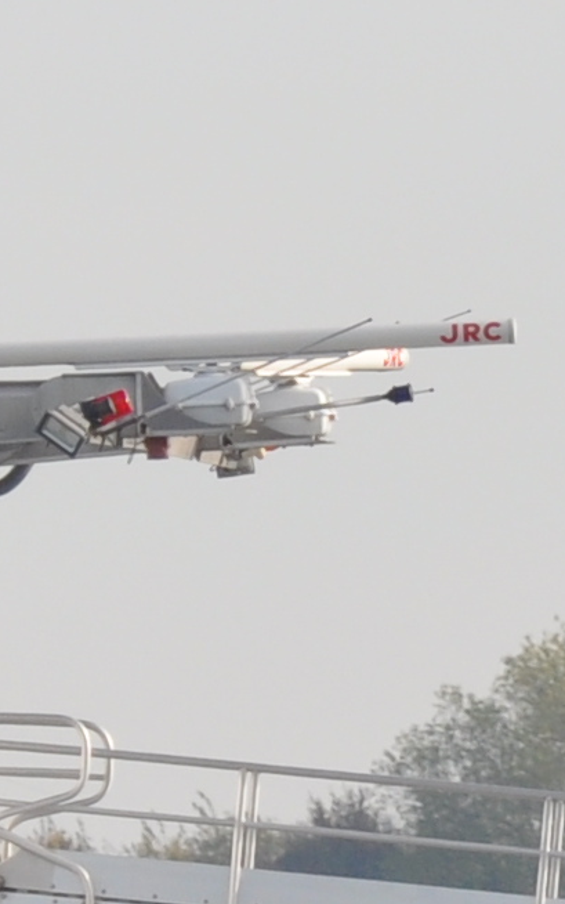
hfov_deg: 0.8
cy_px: 961
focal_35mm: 1652
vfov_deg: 1.3
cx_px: 605
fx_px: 40691
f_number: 8
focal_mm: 165
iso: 320
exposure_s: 1/1000
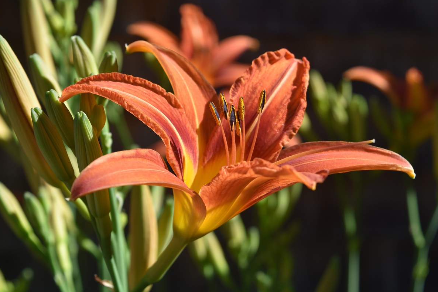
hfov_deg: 24.3
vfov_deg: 16.3
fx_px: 1016
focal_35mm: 84
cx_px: 218
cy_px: 145
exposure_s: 1/160
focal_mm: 55
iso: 100
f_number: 8
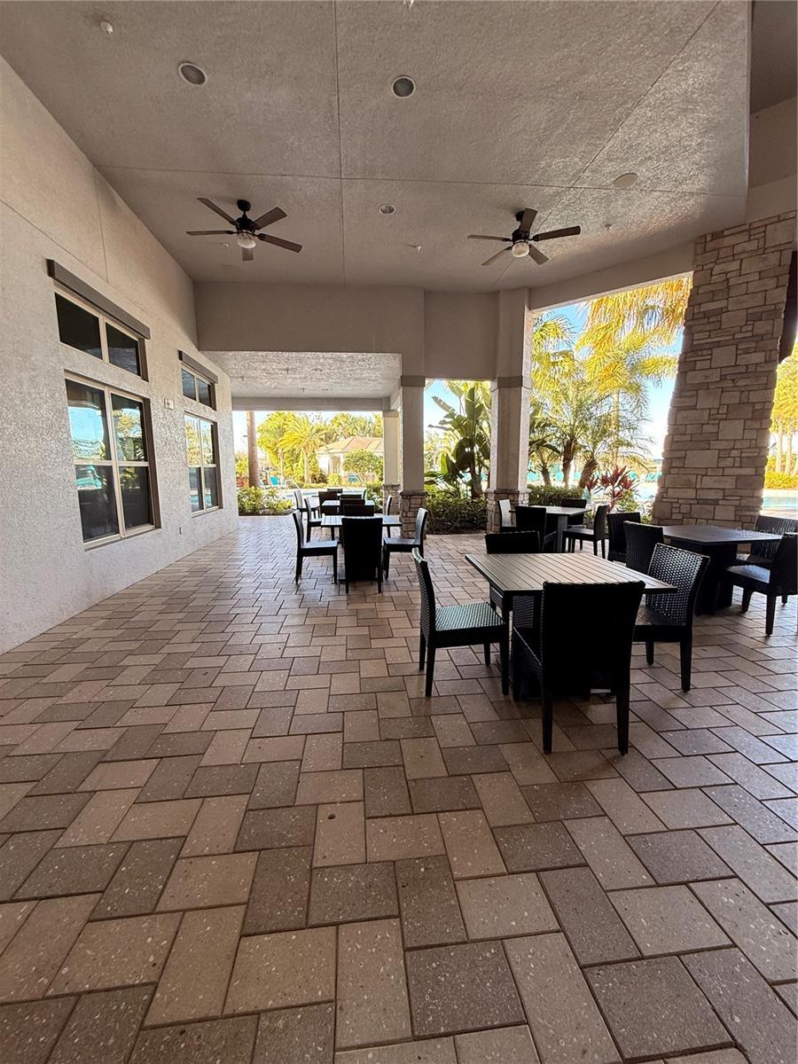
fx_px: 430
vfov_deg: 102.1
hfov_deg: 85.7
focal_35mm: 14
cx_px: 399
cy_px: 532
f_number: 2.2
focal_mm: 2.22
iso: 80
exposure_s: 1/99
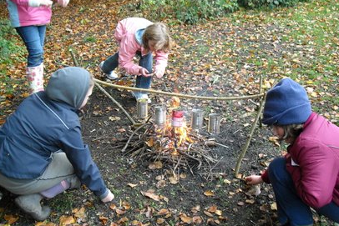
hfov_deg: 45.4
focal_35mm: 43
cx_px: 180
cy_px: 130
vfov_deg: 31.2
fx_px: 405
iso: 400
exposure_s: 1/31
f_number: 2.8
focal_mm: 5.7
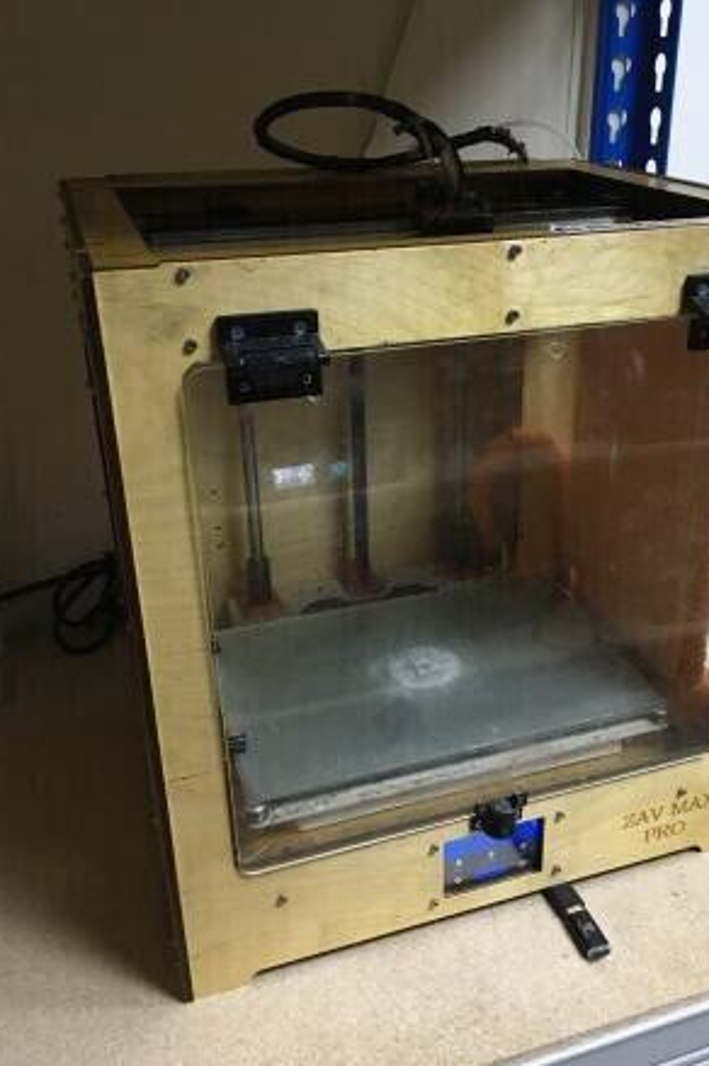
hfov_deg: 39.7
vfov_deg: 57.2
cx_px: 425
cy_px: 503
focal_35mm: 33
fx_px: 976
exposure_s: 1/33
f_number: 2.2
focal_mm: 4.15
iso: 200
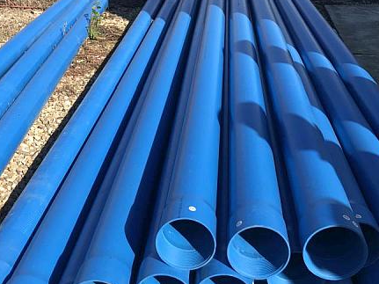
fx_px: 569
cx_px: 217
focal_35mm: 52
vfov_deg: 27.8
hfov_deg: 36.8
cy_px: 88
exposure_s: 1/1520
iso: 20
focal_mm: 3.99
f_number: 1.8
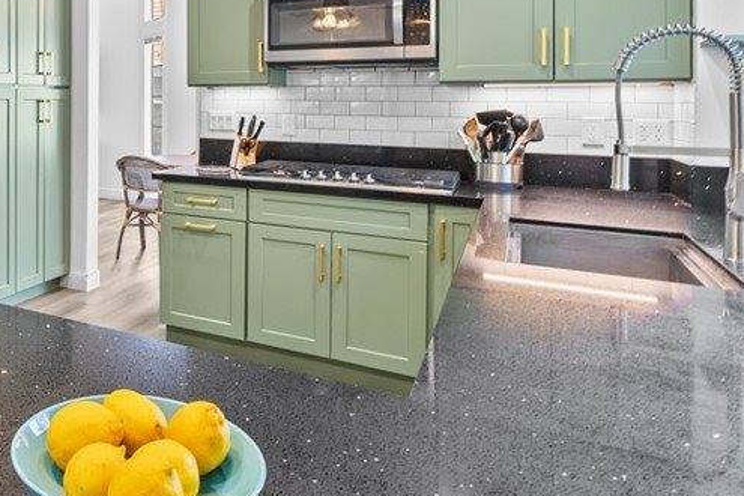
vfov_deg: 40.7
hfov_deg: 51.3
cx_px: 41
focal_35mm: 31
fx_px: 641
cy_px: 106
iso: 250
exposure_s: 1/4
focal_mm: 15
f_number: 9
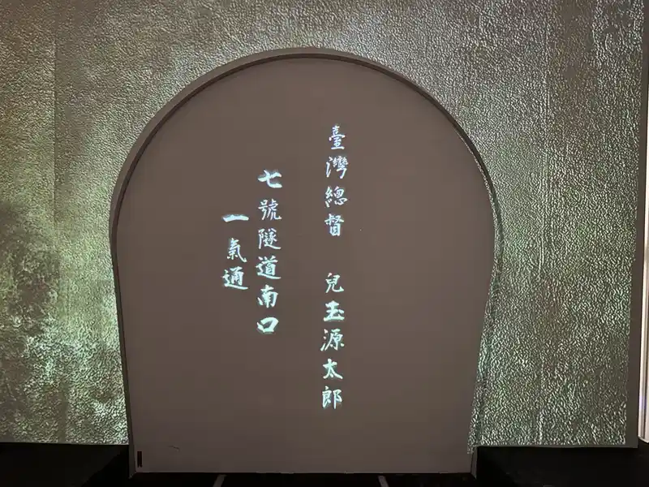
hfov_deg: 71.6
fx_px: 450
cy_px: 244
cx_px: 324
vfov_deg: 56.8
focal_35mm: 24
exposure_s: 1/18
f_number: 1.78
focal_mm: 6.86
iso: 1600
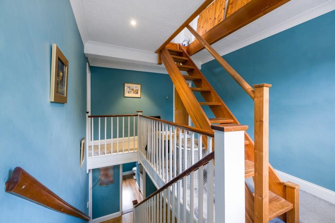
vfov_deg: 81.2
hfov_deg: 104.2
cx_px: 168
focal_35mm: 14
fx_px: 130
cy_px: 112
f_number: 7.1
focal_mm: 9.4
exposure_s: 1/5
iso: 160
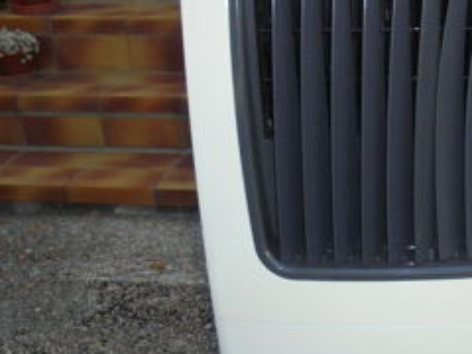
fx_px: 709
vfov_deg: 28.0
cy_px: 197
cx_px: 411
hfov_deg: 35.0
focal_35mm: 52
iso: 250
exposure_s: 1/400
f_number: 3.5
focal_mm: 4.6
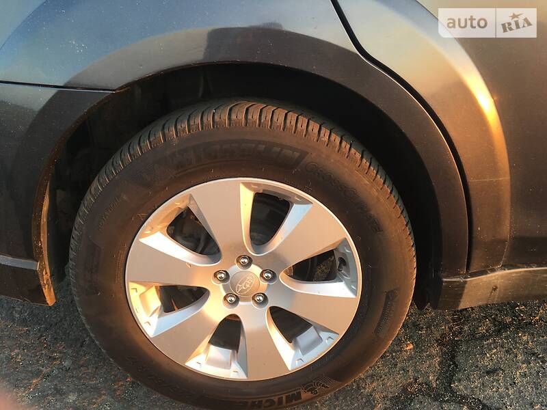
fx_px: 458
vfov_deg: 48.2
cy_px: 205
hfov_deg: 61.7
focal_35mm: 29
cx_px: 274
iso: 32
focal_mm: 4.2
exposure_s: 1/50
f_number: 2.2
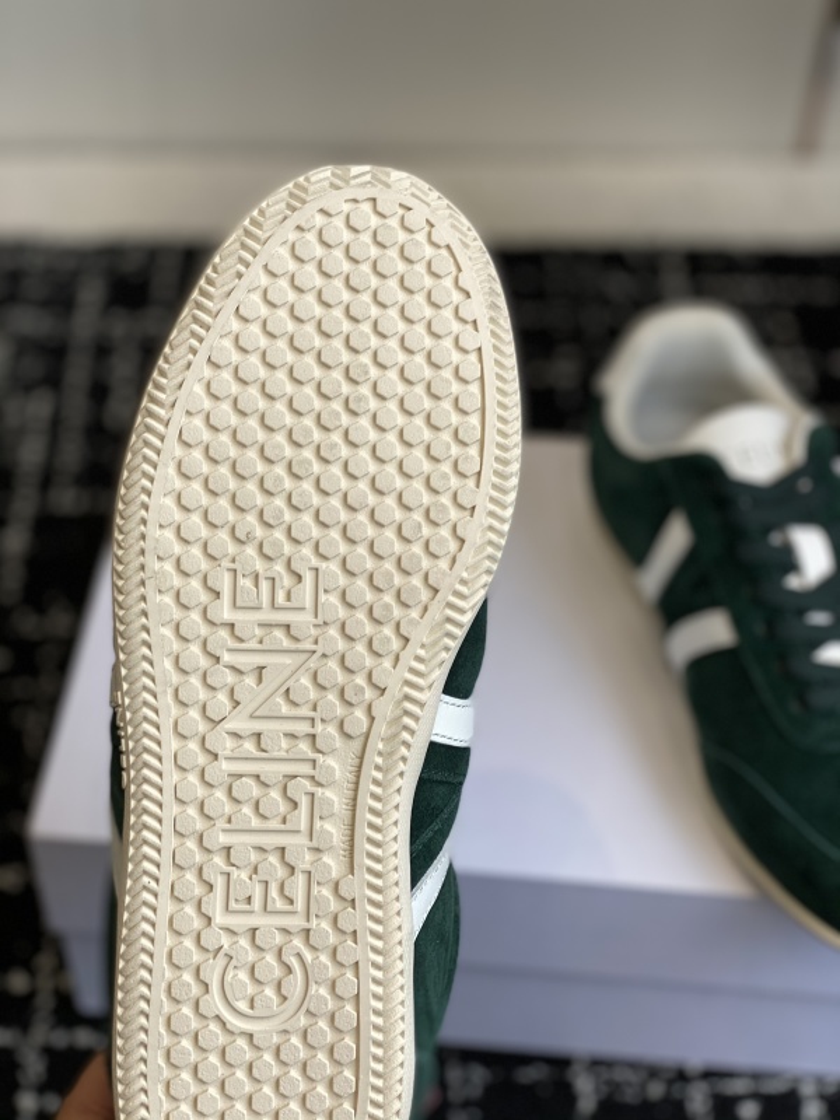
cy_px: 560
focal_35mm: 52
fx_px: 1682
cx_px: 420
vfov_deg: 36.8
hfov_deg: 28.0
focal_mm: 6
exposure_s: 1/223
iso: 20
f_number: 2
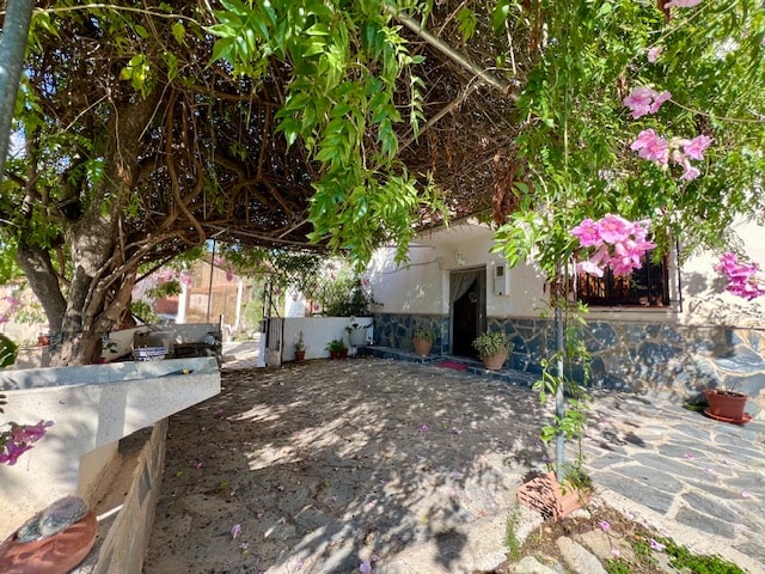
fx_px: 287
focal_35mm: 13
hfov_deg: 106.2
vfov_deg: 89.9
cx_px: 382
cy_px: 287
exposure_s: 1/320
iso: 32
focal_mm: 1.57
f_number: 1.8
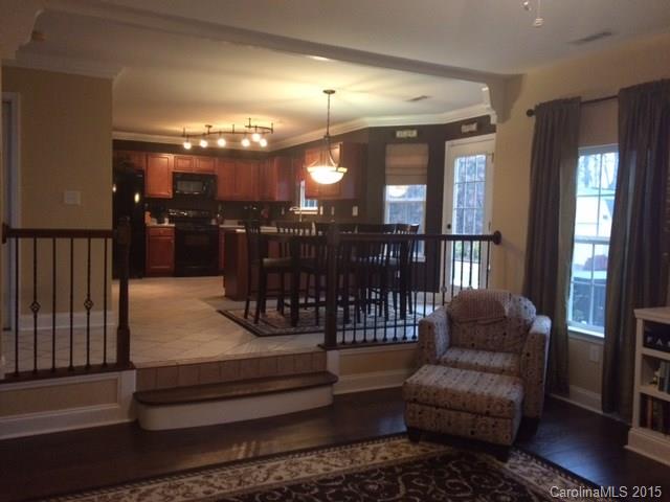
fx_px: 561
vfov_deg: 48.2
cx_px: 335
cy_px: 251
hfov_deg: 61.7
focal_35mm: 29
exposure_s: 1/30
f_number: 2.2
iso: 320
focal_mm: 4.15
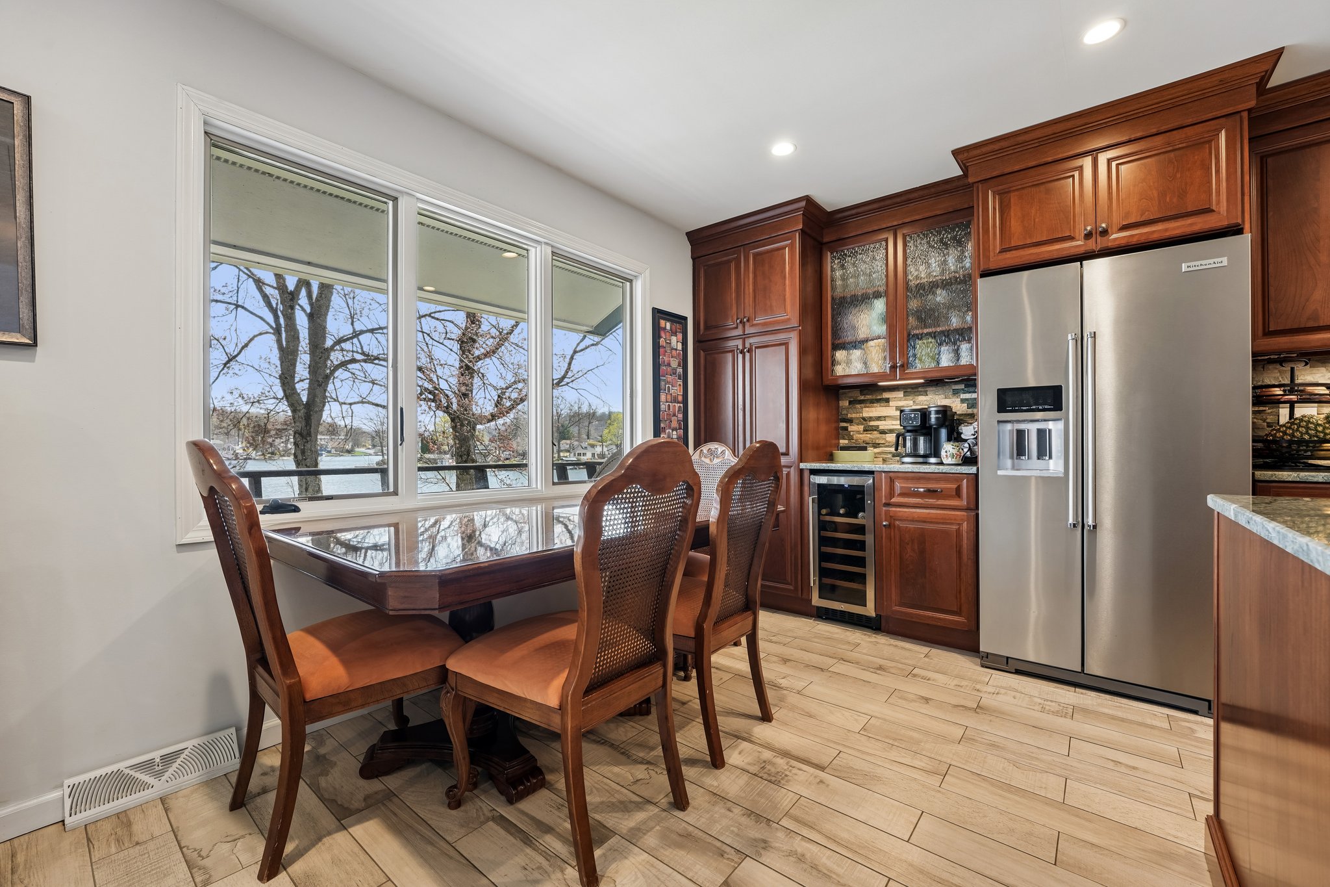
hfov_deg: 104.3
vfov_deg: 81.2
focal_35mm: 14
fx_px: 517
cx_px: 665
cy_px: 444
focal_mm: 14
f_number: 8
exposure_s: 1/8
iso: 125
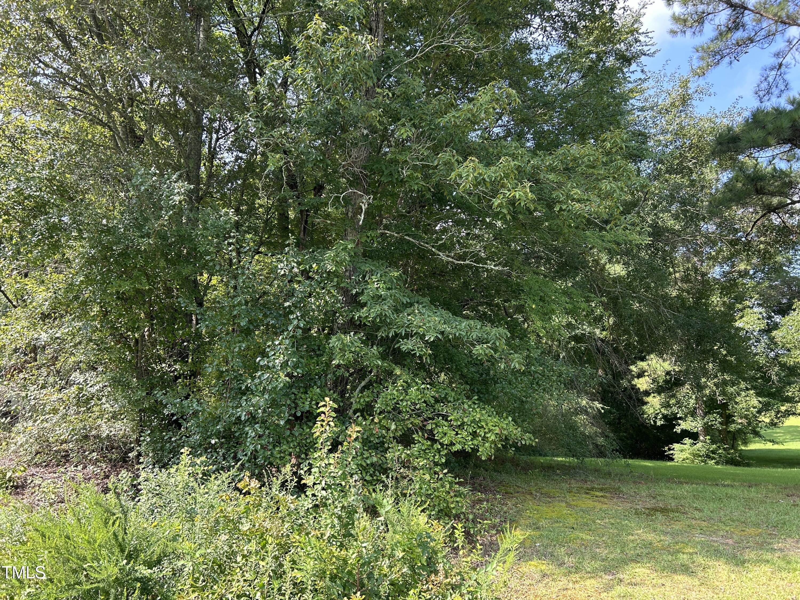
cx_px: 400
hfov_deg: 67.3
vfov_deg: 53.1
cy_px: 300
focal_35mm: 26
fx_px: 601
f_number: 1.5
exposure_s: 1/458
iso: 50
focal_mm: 5.7
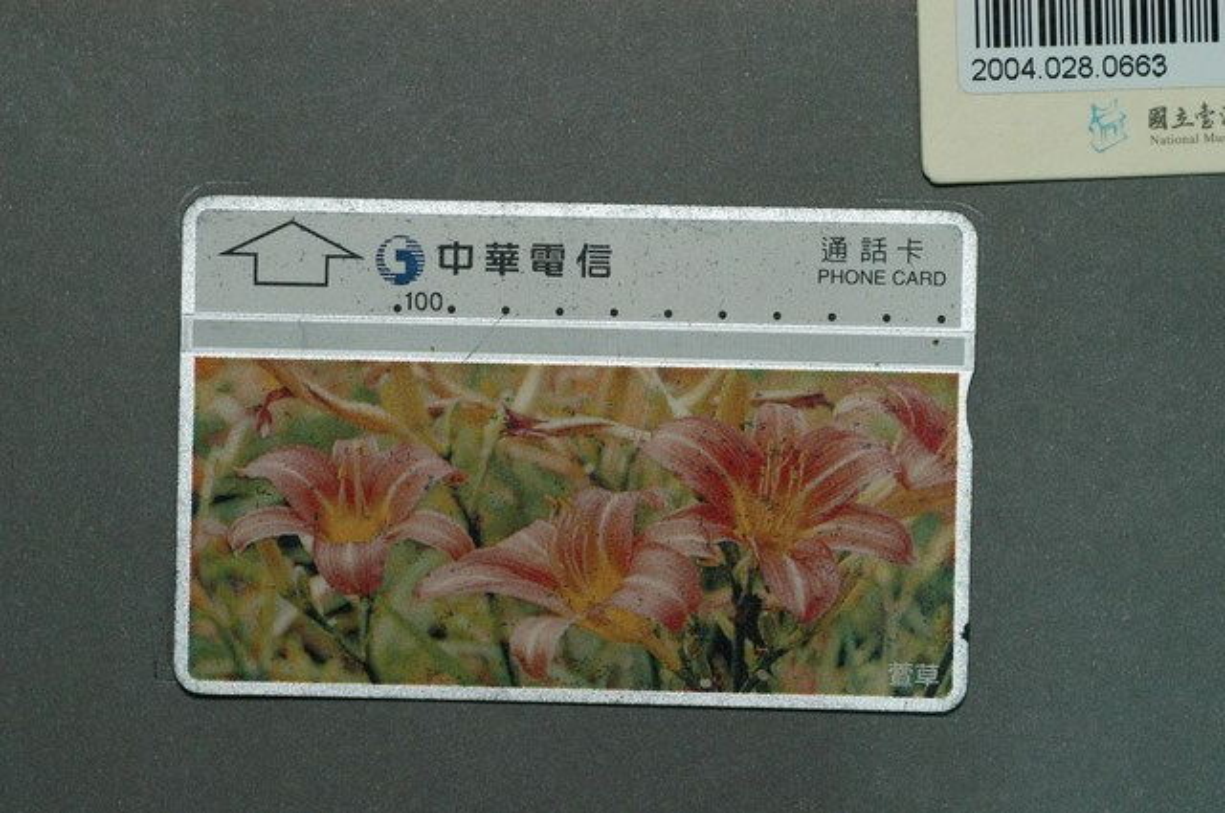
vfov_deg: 15.1
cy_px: 406
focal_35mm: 90
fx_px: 3059
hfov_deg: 22.6
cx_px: 612
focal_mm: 60
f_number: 6.3
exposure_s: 1/40
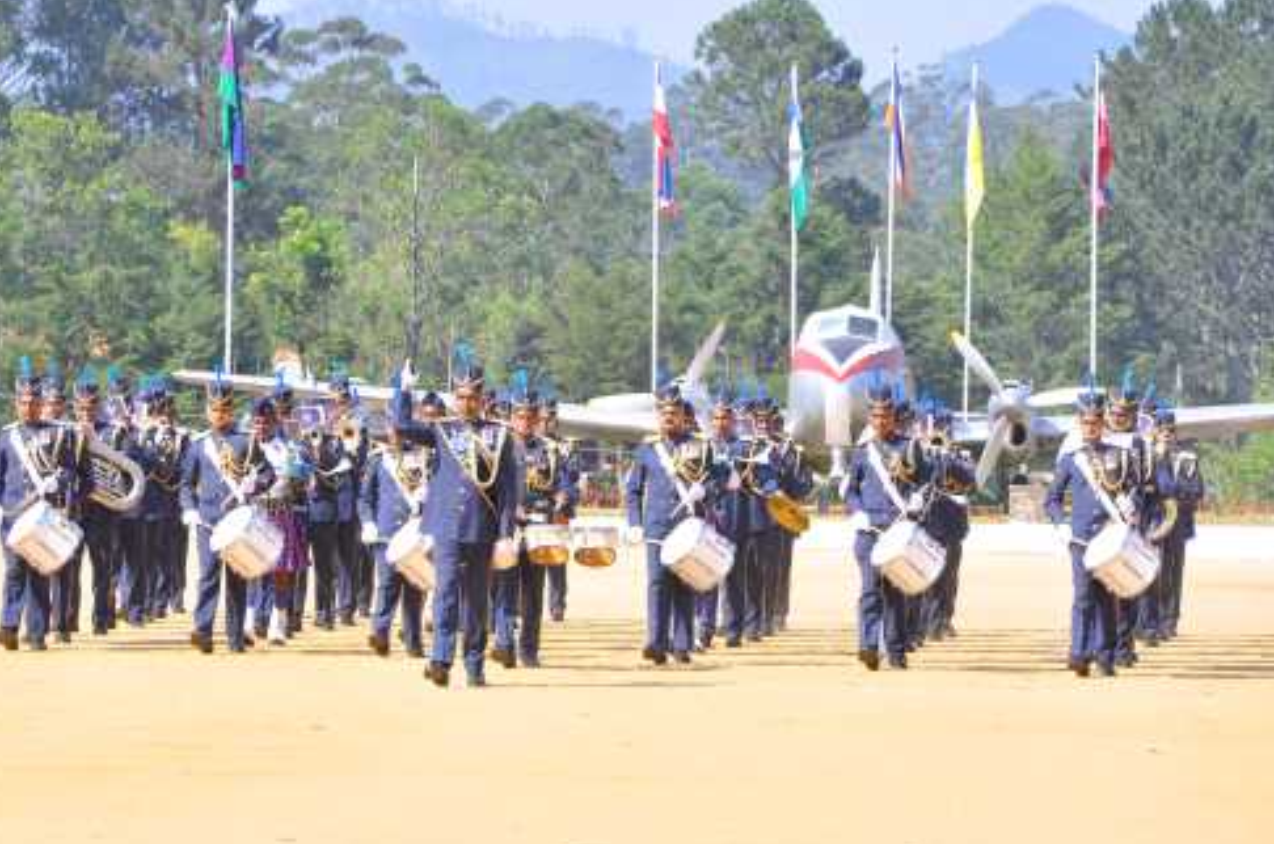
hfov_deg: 10.6
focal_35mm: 195
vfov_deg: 7.0
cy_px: 459
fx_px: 6874
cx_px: 558
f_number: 11
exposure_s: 1/125
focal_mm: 105
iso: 200
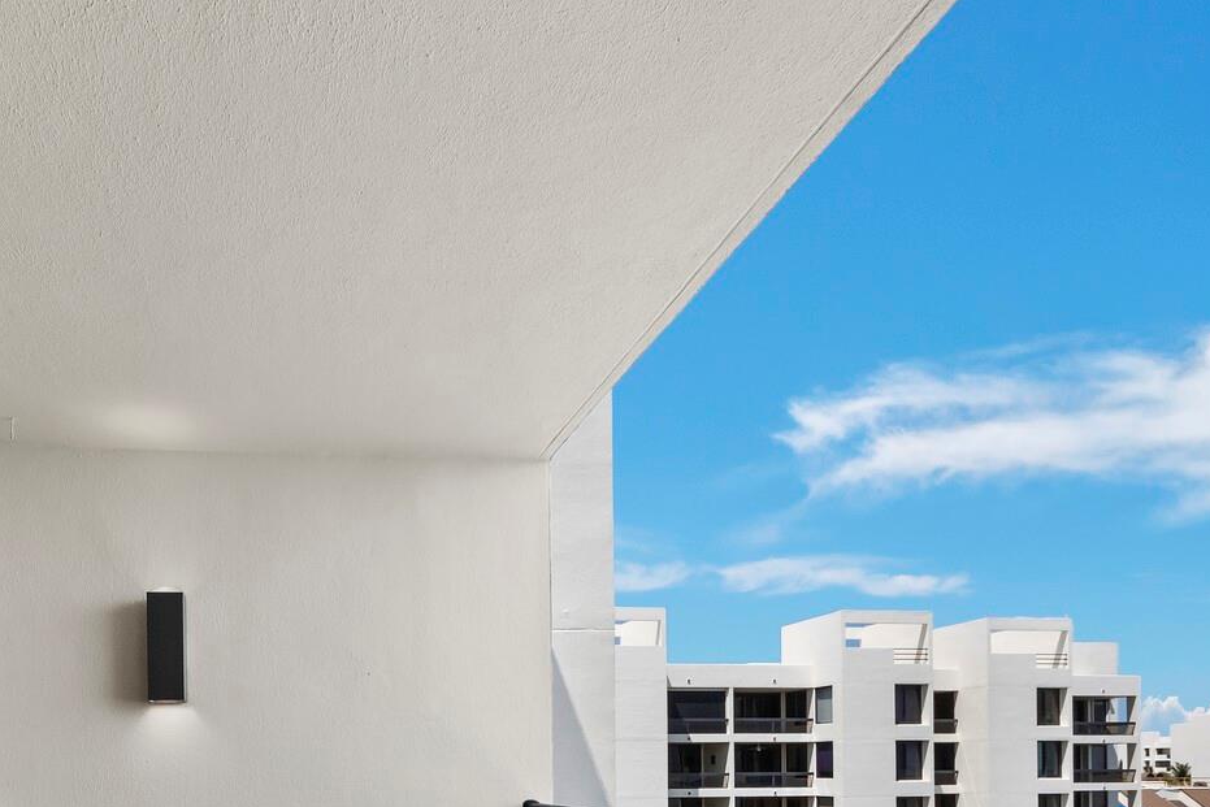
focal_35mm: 25
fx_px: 840
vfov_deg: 45.4
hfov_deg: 68.3
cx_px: 351
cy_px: 759
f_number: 11
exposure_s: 1/40
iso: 320
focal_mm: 7
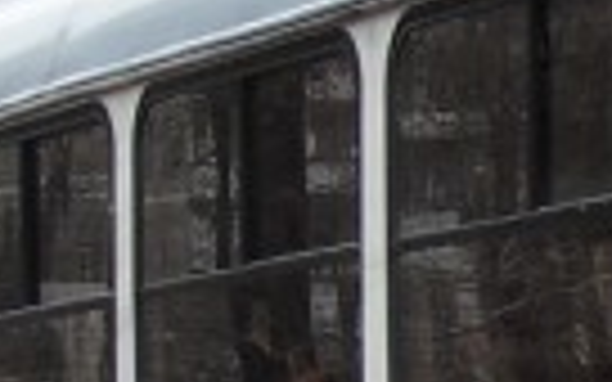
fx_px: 4670
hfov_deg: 6.9
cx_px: 1692
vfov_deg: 4.7
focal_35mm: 280
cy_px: 454
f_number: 3.5
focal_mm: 6.3
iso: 80
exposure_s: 1/180
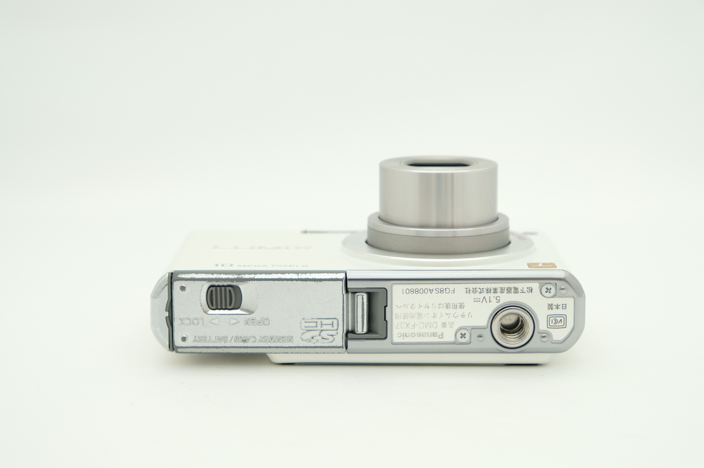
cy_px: 234
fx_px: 1544
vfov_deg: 17.2
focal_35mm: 79
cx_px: 352
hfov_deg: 25.7
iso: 200
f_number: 8
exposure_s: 1/125
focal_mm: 52.7
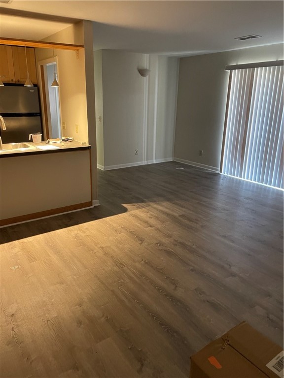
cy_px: 189
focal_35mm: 26
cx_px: 142
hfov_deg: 53.1
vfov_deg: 67.3
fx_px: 284
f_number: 1.6
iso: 500
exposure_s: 1/60
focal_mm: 4.2
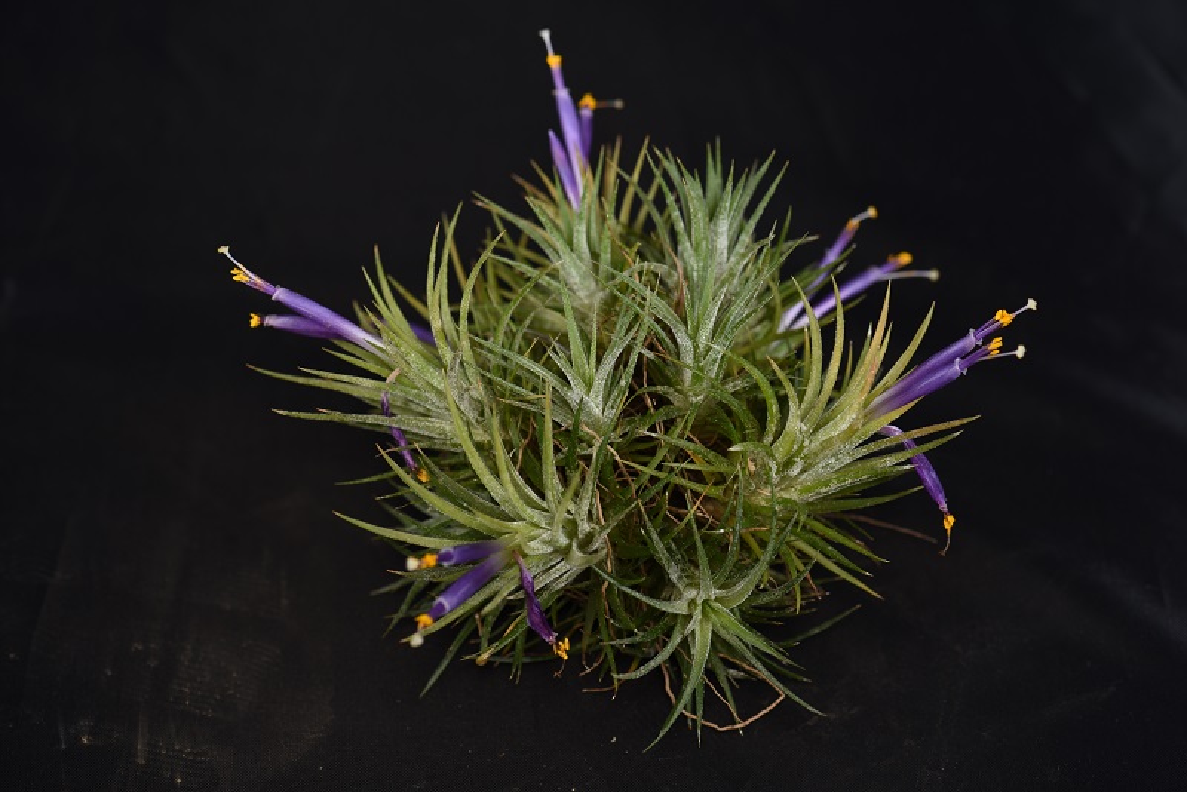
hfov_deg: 19.4
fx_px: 3463
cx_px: 594
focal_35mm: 105
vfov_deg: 13.1
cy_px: 396
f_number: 10
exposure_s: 1/200
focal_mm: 105
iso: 100
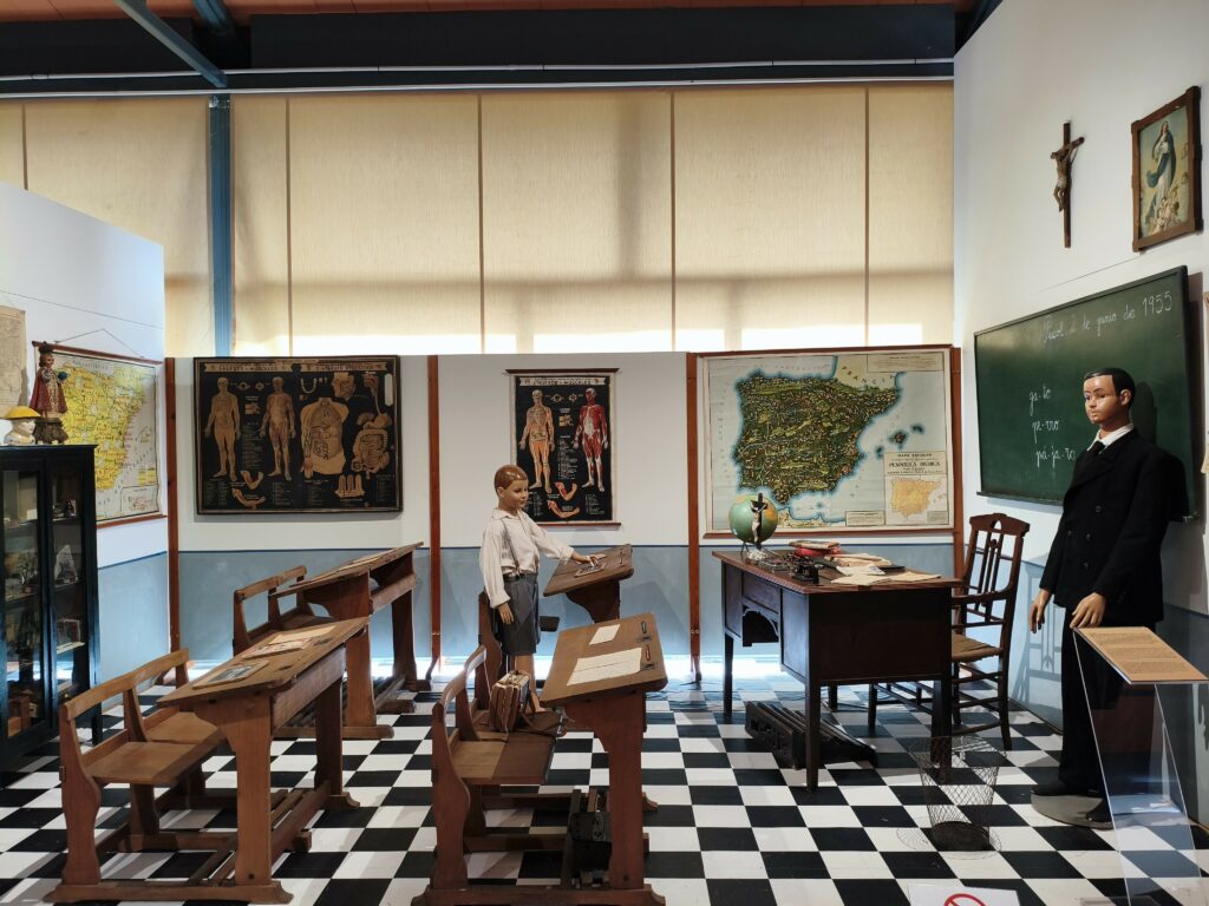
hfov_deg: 67.3
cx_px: 604
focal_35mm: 26
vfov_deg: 53.1
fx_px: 908
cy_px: 453
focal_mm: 4.94
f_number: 1.5
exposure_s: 1/99.8
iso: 100
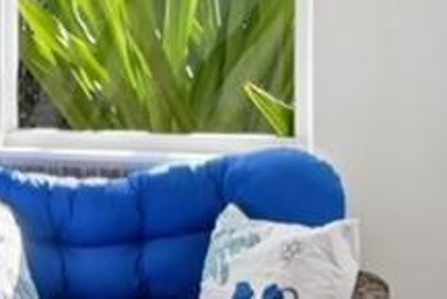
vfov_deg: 11.6
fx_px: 1466
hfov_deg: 13.1
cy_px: 56
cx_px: -622
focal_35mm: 118
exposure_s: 1/200
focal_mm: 16
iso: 400
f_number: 8
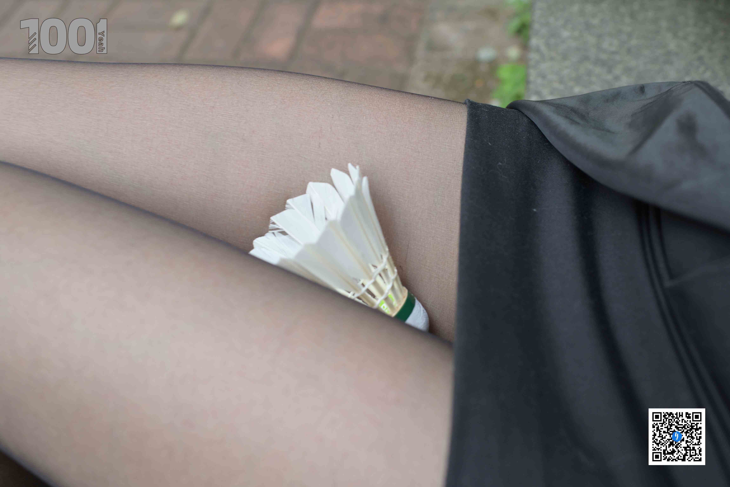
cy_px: 244
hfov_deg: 54.4
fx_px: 710
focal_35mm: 35
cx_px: 365
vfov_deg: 37.9
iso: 200
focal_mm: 35
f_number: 5.6
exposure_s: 1/320
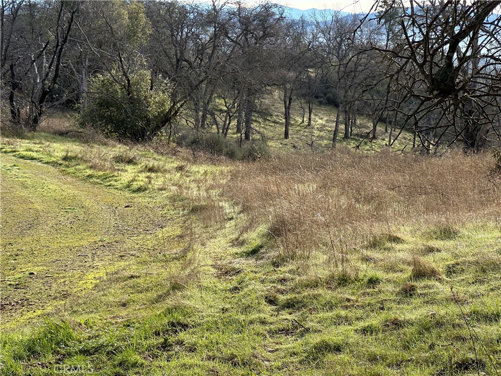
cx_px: 250
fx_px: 1114
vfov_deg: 19.1
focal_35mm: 77
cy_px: 188
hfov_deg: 25.3
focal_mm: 9
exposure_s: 1/329
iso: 32
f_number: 2.8
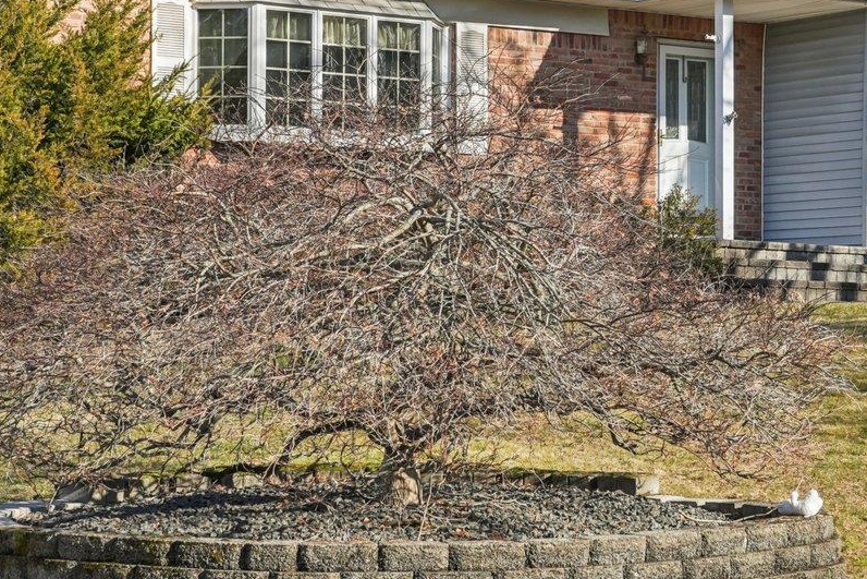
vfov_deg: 15.0
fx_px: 2168
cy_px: 32
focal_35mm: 90
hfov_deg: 22.6
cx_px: 526
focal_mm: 35
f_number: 8
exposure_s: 1/250
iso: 100
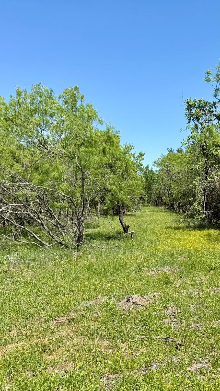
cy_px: 195
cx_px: 183
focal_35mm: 35
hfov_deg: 32.6
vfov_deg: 56.6
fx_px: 363
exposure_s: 1/3021
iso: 80
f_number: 1.78
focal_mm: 6.76
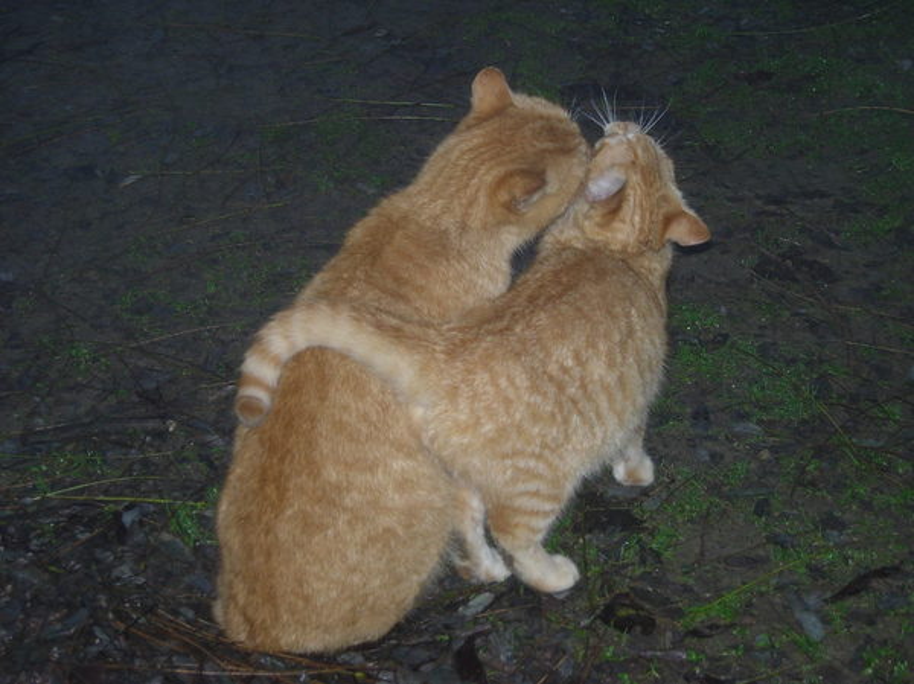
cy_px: 342
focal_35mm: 72
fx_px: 1900
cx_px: 457
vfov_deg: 20.4
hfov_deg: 27.1
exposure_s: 1/64
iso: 79
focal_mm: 14.9
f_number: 3.7
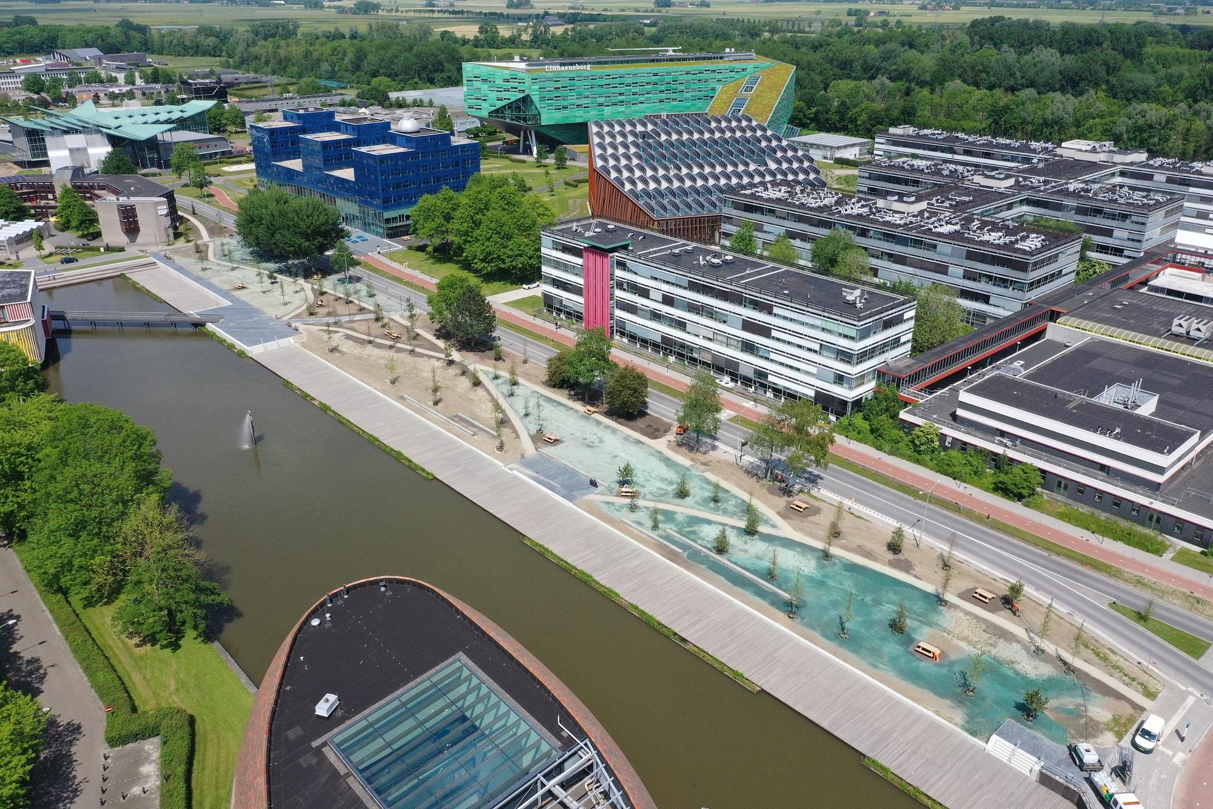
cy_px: 404
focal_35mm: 28
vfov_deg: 46.4
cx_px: 606
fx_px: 943
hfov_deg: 65.5
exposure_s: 1/1000
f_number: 7.1
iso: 400
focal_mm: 10.26
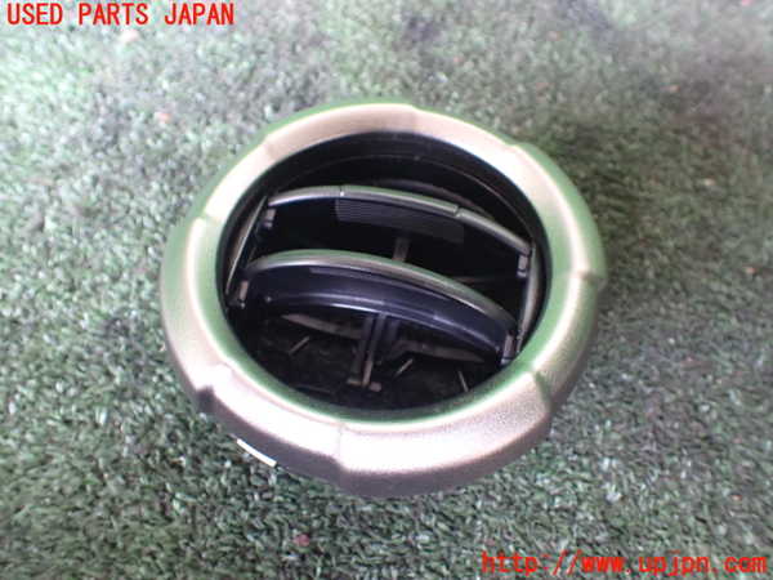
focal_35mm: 30
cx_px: 386
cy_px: 290
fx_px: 670
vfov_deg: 46.8
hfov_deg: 60.0
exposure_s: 1/50
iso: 800
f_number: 2.3
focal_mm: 5.4
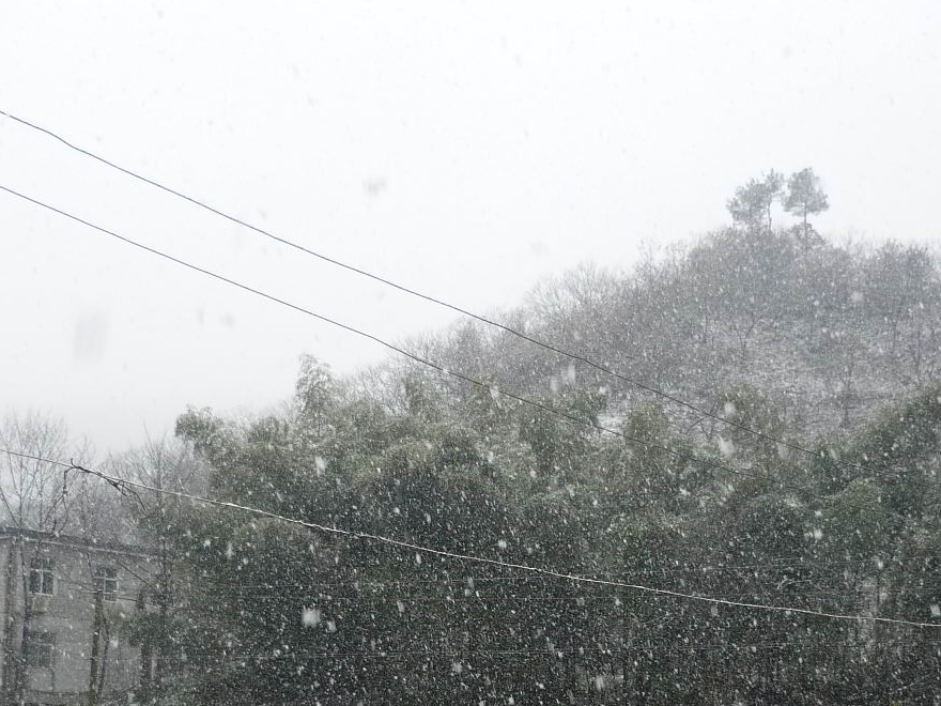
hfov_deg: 32.2
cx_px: 481
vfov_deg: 24.0
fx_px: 1631
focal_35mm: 60
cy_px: 579
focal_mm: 5.5
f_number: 2.8
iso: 100
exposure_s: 1/160
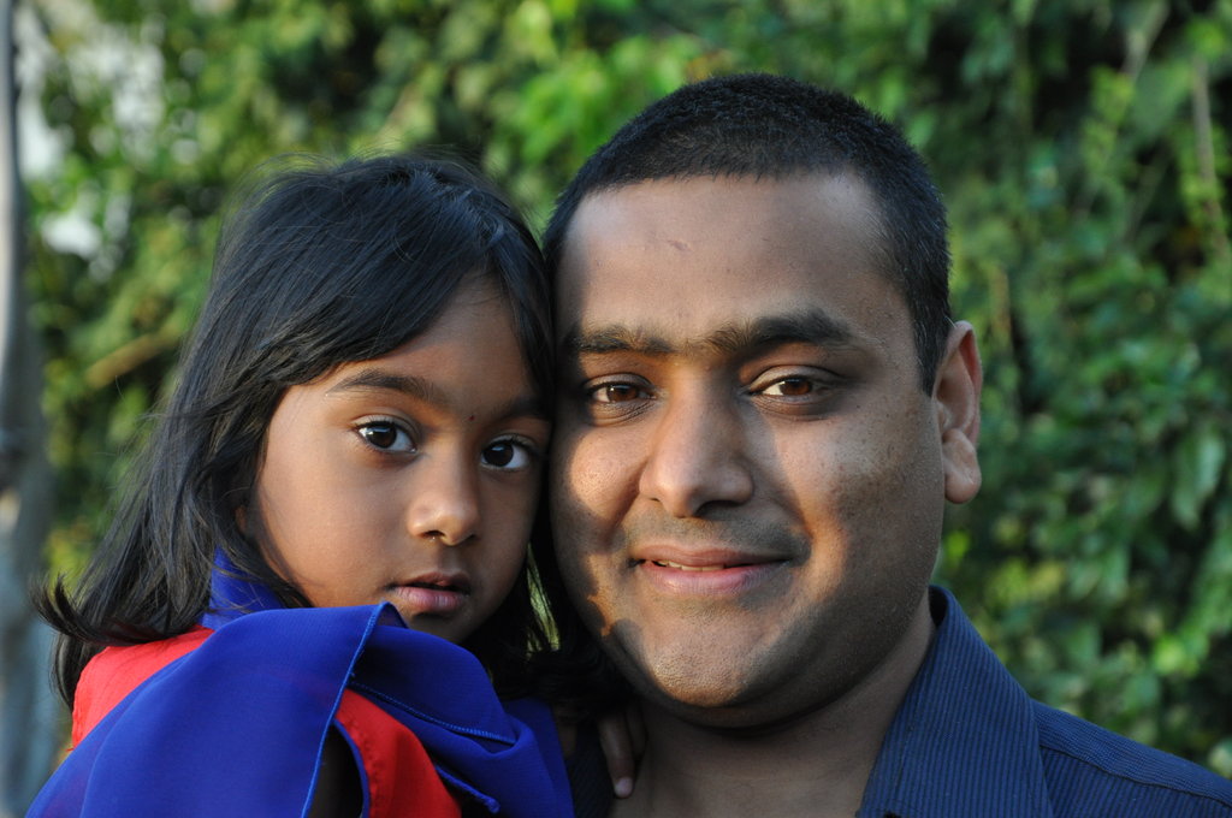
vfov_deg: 13.0
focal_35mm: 105
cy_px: 409
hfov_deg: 19.5
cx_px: 616
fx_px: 3589
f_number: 5.6
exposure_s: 1/160
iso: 800
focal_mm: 70
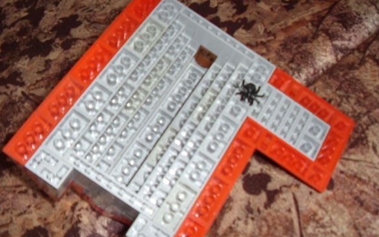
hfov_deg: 55.3
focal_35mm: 35
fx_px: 361
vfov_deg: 36.3
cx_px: 187
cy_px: 125
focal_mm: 5.8
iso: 183
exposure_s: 1/30
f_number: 2.9
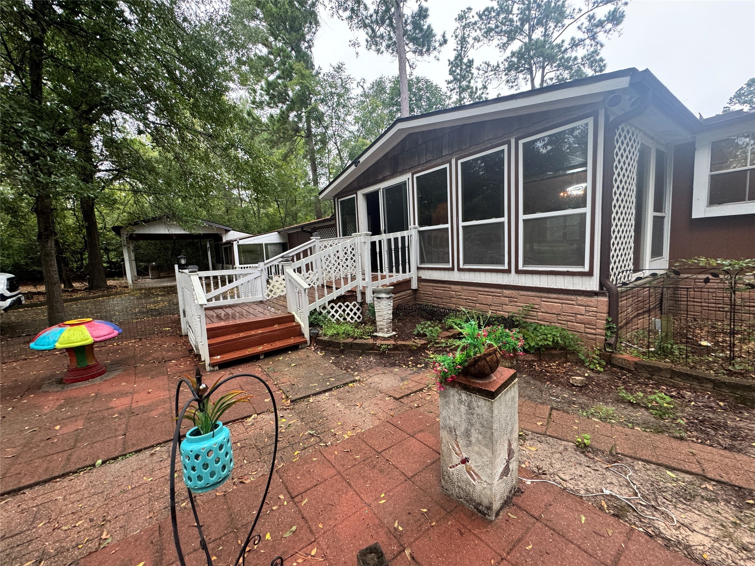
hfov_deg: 102.1
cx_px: 378
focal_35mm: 14
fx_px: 305
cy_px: 283
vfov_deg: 85.7
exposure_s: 1/99
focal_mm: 2.22
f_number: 2.2
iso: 200
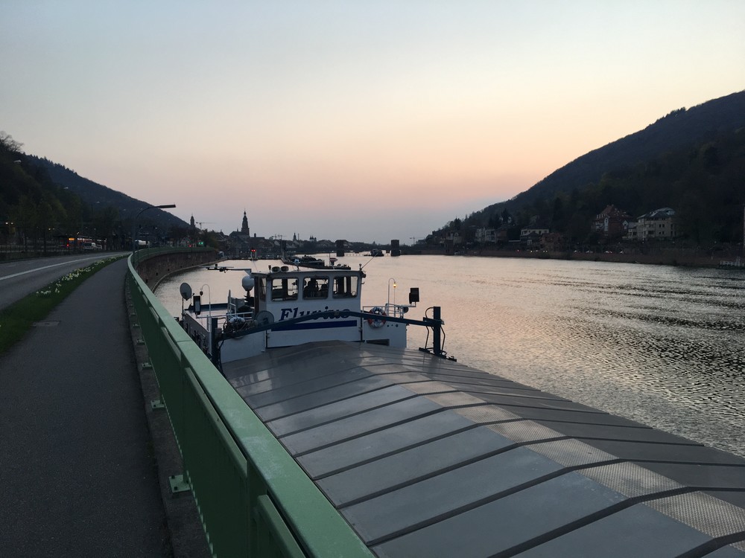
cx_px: 372
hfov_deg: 61.7
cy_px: 279
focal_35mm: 29
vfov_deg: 48.2
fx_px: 624
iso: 40
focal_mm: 4.15
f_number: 2.2
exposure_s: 1/100
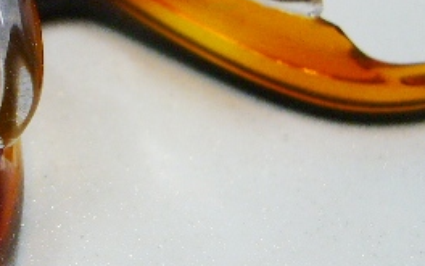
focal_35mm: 90
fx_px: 1042
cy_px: -3
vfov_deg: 14.3
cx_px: 47
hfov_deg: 22.5
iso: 100
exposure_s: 1/40
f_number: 2.8
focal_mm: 5.8
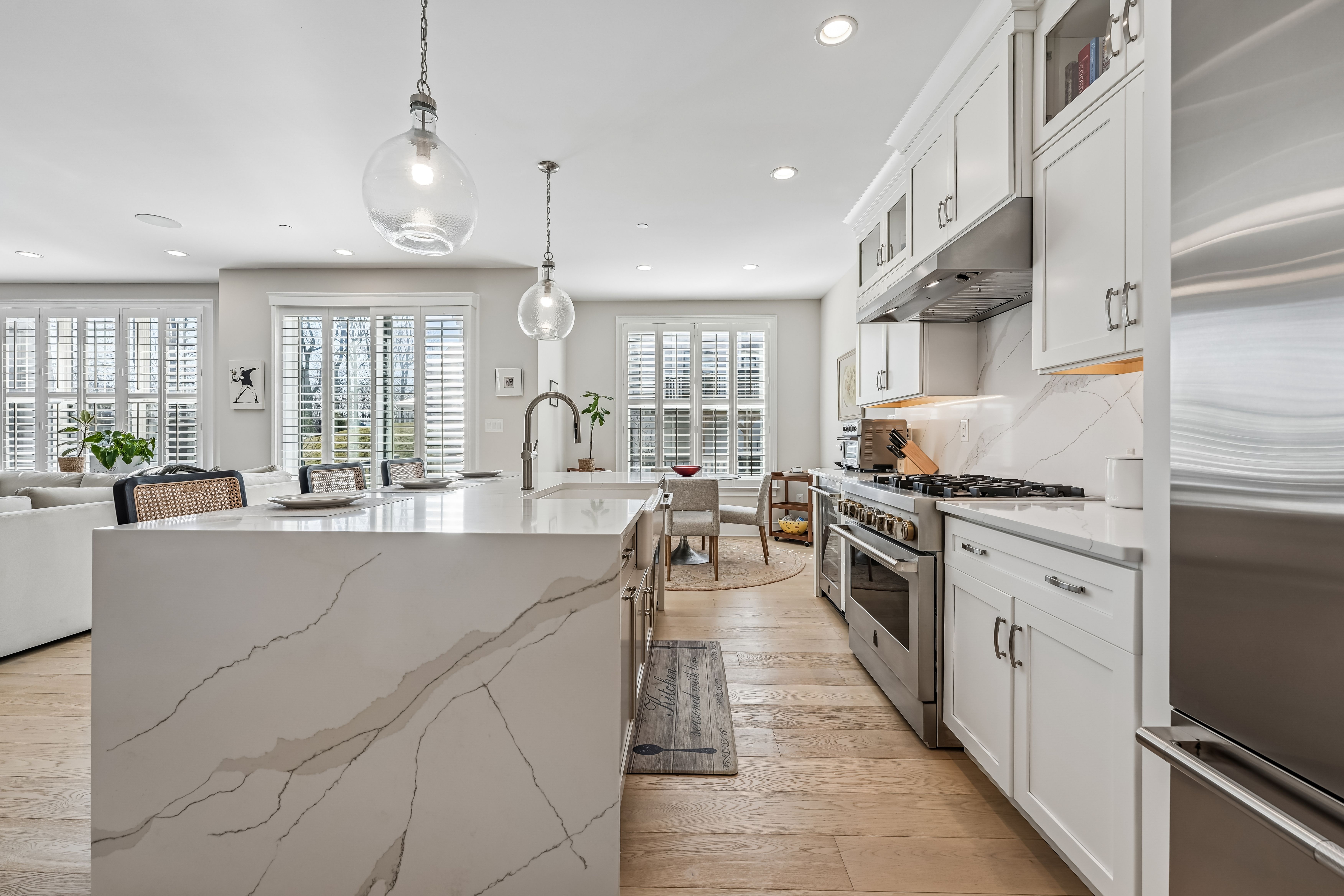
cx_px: 672
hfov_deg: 104.3
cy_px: 448
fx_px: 523
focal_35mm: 14
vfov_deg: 81.2
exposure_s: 1/30
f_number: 8
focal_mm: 14
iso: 100
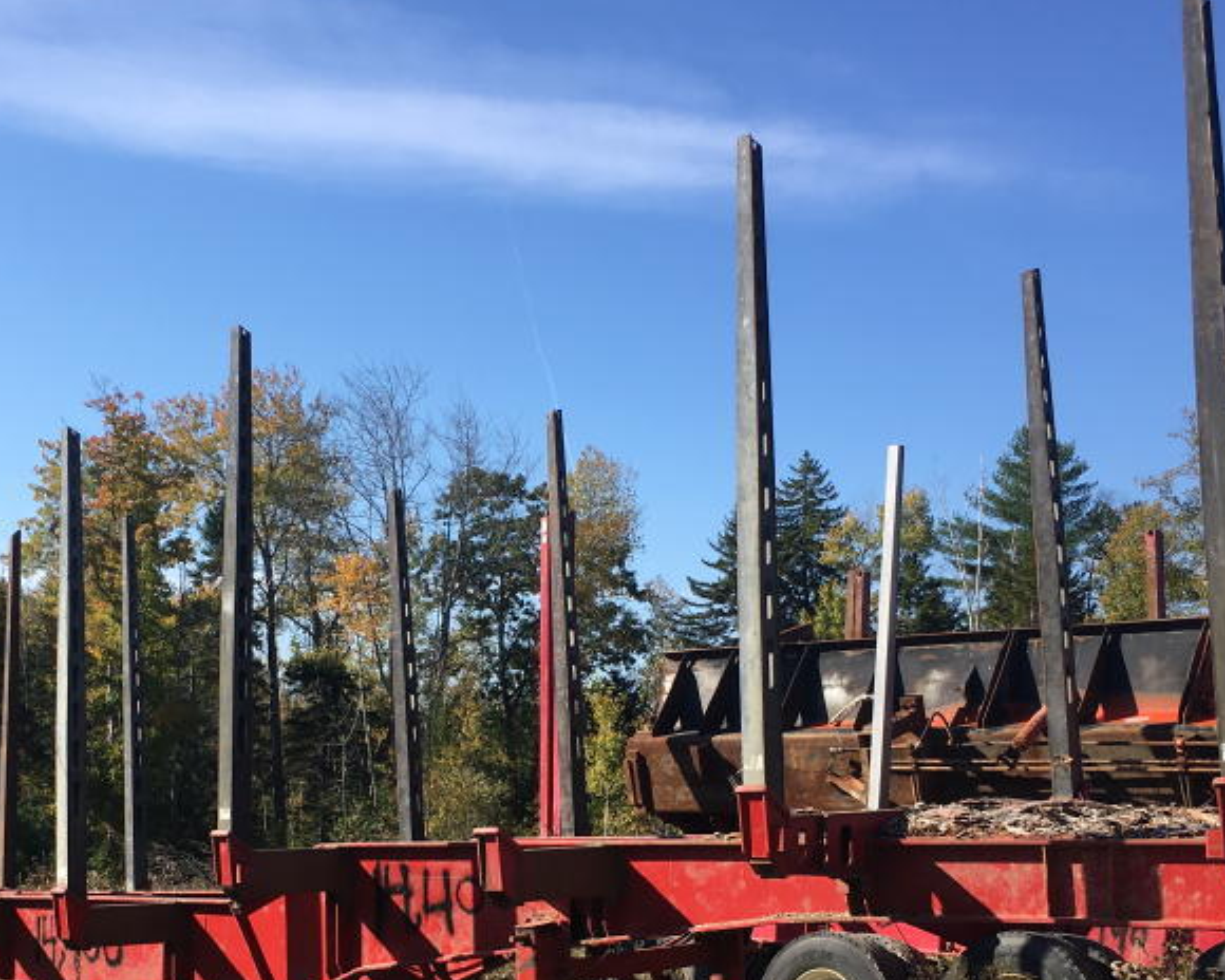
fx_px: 1813
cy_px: 720
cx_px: 473
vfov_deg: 29.8
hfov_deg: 37.2
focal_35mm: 50
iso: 25
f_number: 2.2
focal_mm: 4.15
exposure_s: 1/1026
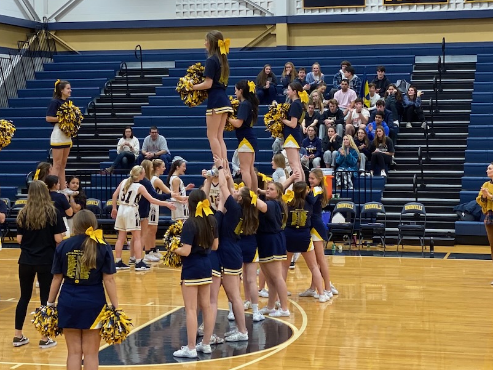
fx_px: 1182
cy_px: 119
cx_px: 238
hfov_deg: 23.6
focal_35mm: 83
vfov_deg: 17.7
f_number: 2
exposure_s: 1/60
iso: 80
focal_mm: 6
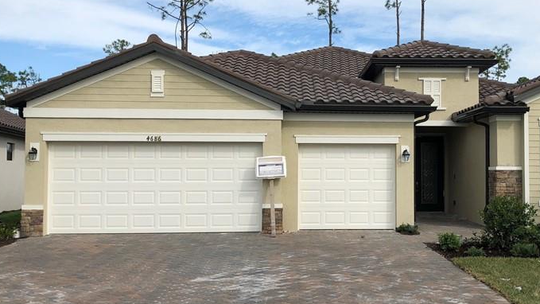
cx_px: 344
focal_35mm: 46
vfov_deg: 26.0
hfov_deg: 44.1
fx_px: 659
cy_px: 158
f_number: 1.8
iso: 20
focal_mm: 3.99
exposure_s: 1/2088
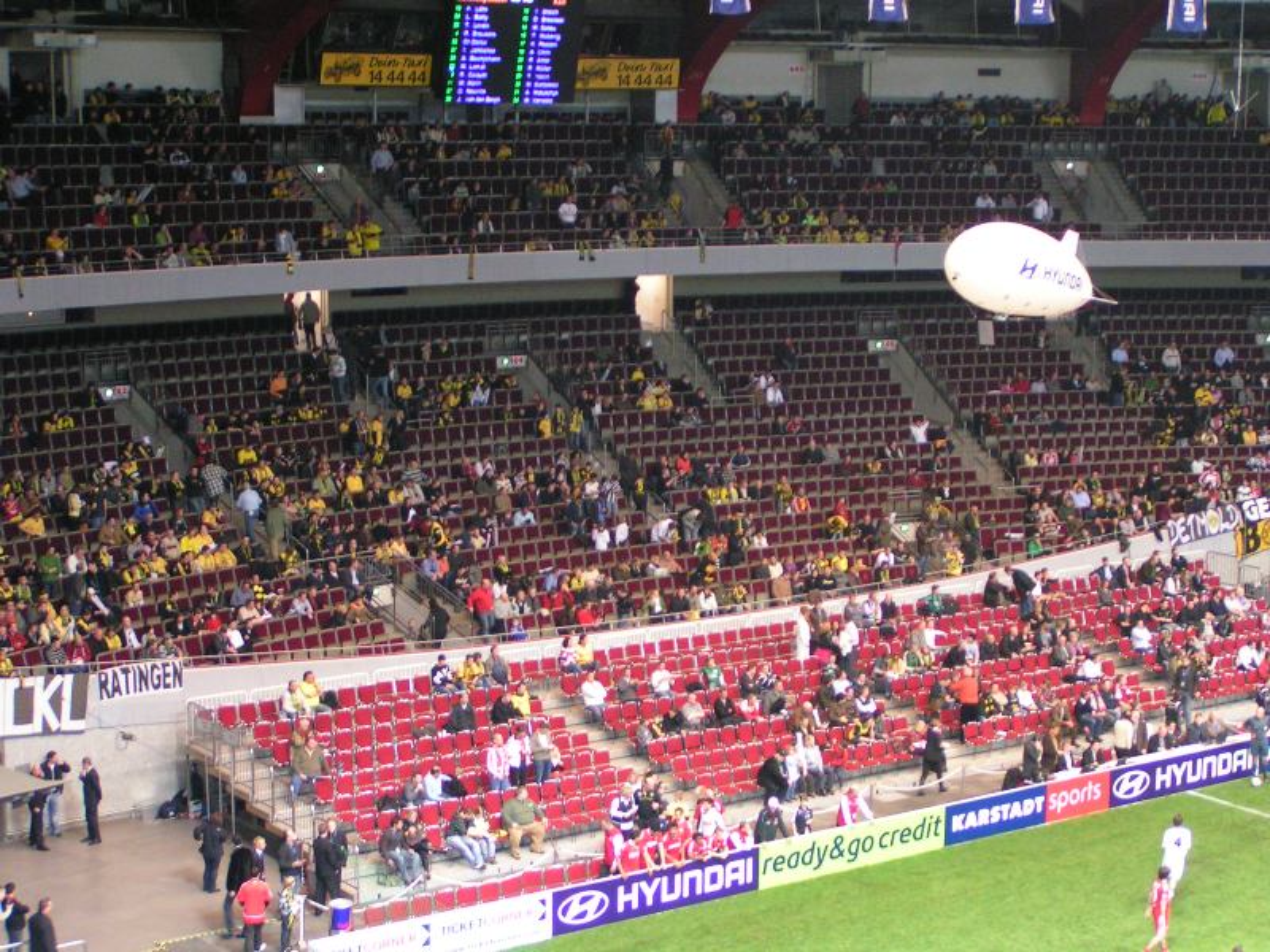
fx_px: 2385
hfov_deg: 29.8
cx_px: 635
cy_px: 476
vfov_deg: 22.6
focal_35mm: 65
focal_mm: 10
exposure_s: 1/20
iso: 200
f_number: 3.2
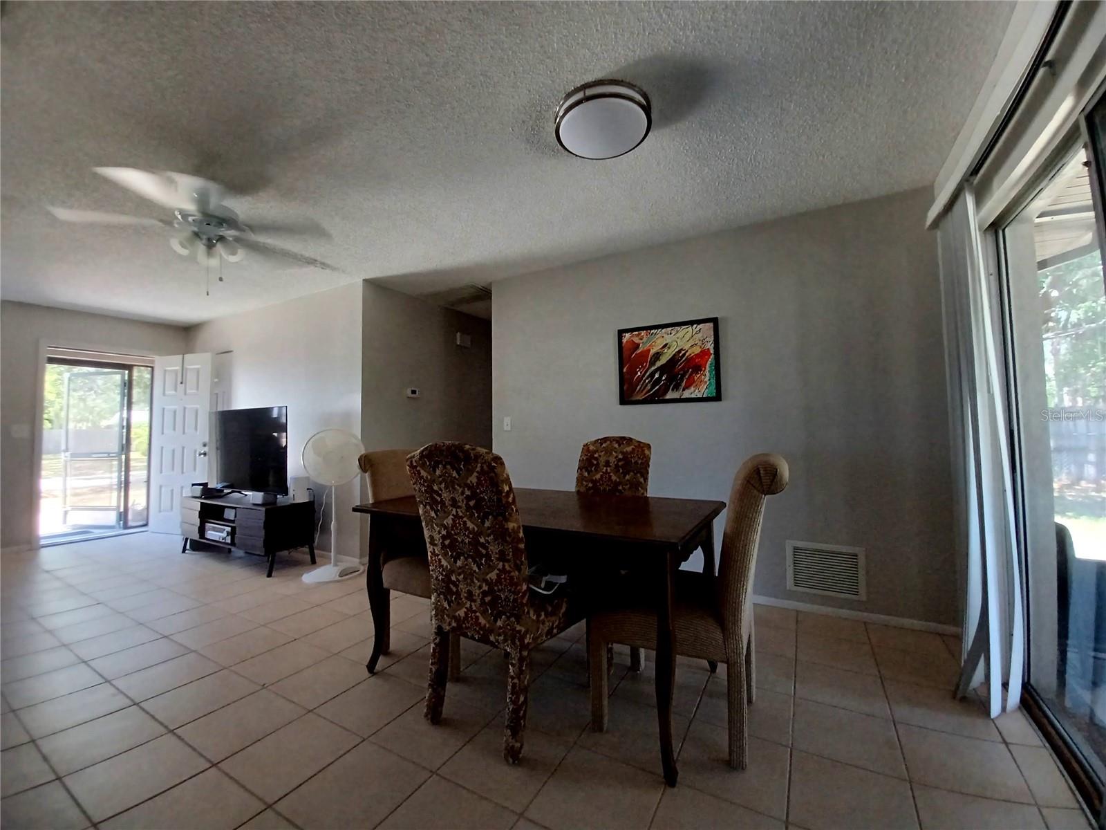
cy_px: 415
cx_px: 553
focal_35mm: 13
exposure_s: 1/59
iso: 160
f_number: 2.2
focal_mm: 1.42
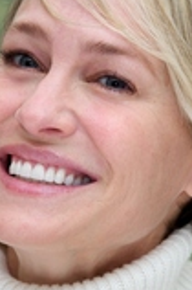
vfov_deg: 3.9
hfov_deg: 2.6
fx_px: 4273
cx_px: 119
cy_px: 178
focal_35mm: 533
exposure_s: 1/80
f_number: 5.6
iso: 400
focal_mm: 210
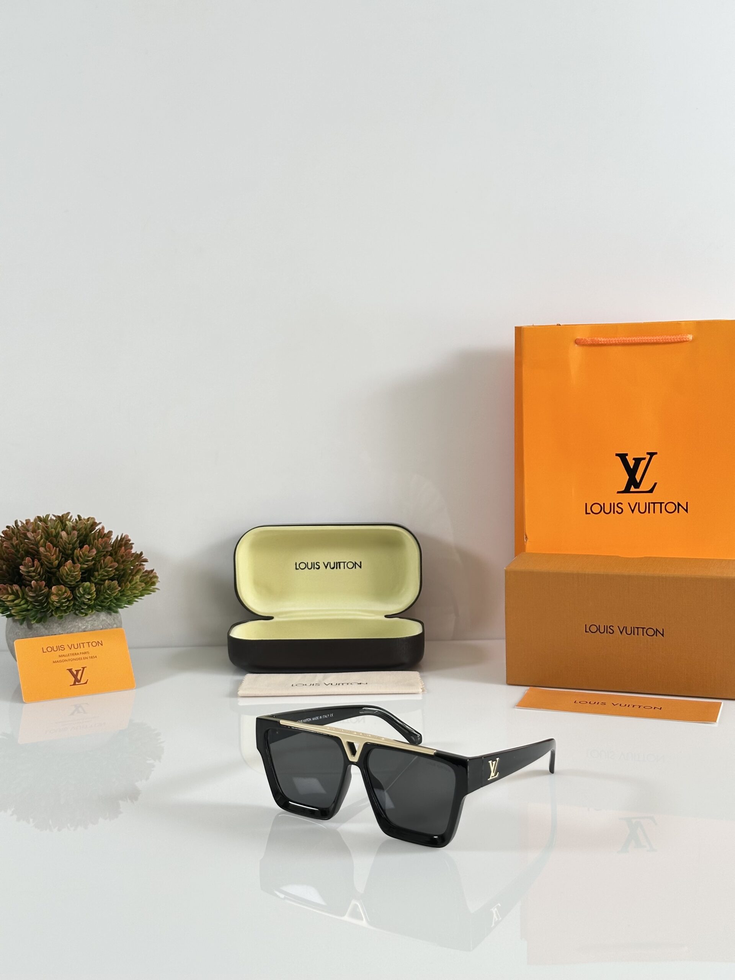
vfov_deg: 39.7
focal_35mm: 48
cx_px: 368
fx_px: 1359
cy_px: 490
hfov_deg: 30.3
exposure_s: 1/137
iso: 64
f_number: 1.78
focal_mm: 6.86
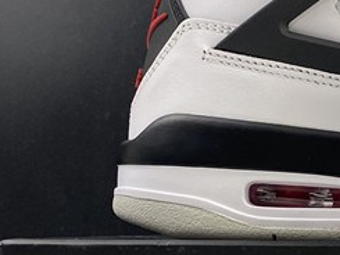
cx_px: 487
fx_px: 1042
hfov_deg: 17.0
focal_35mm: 106
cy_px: 200
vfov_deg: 13.9
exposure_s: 1/100
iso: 100
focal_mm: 4.25
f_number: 1.8
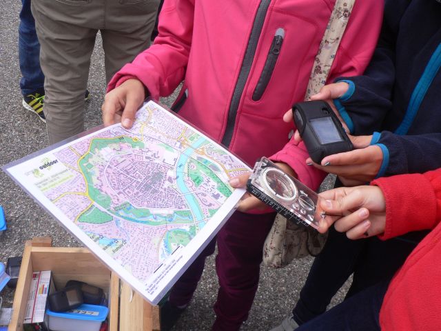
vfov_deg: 40.7
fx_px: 446
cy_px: 166
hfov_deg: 52.6
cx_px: 220
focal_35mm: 35
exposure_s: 1/125
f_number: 5.6
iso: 80
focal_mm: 5.8
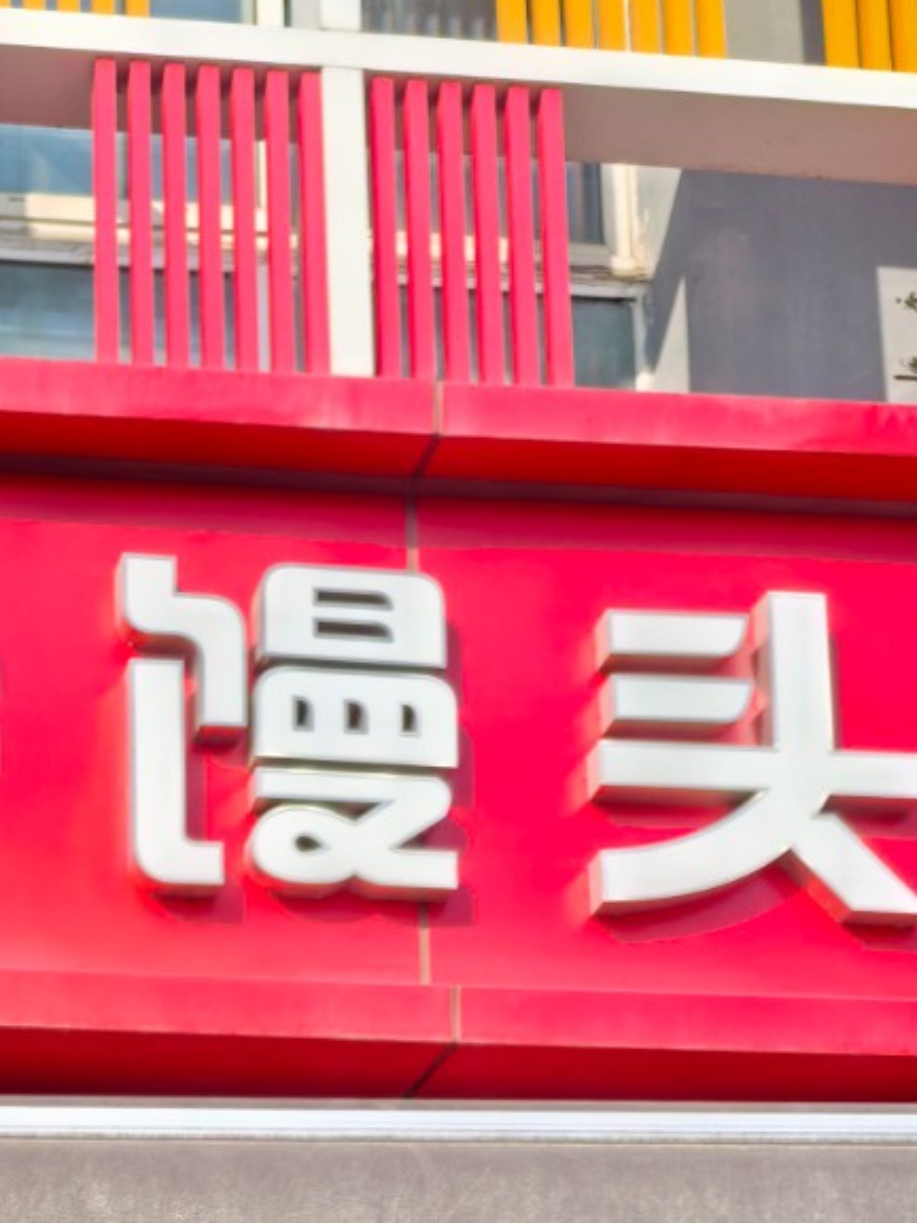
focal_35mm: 75
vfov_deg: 23.0
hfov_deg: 18.8
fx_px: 2649
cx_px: -132
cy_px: 1601
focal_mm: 5.75
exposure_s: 1/1290
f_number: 1.4
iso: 50
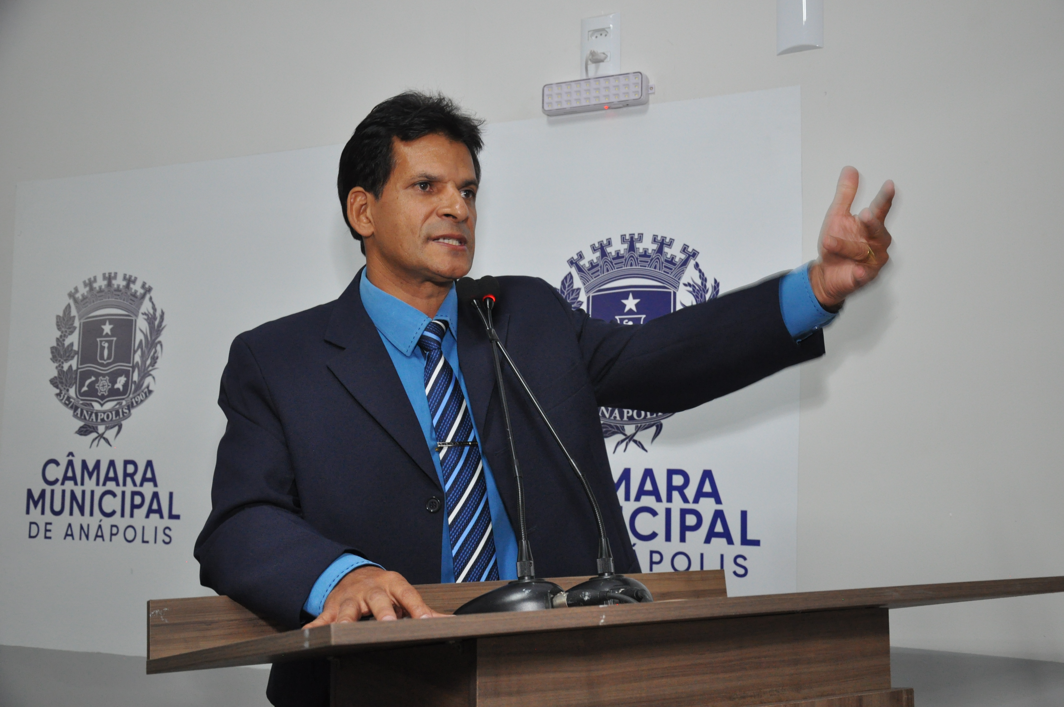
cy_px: 354
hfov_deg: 33.4
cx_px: 532
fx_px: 1771
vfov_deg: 22.6
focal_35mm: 60
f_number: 6.3
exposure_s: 1/60
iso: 1000
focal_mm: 40
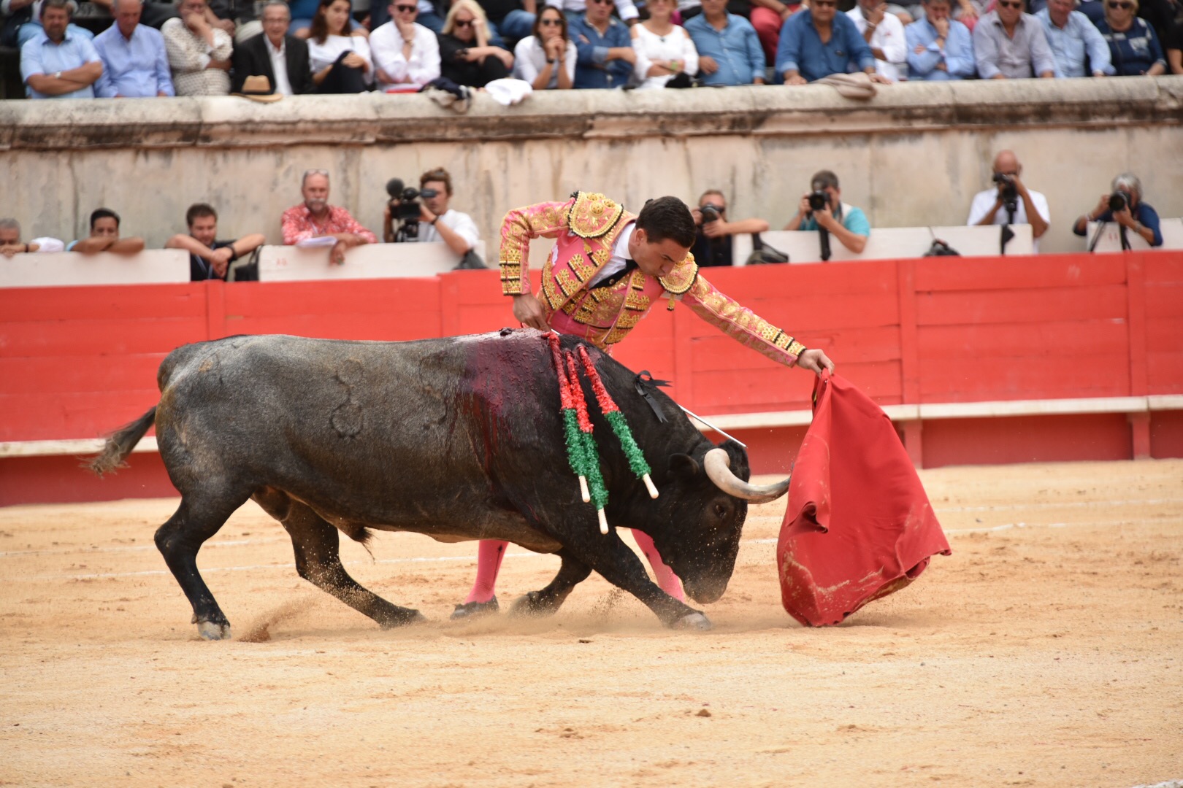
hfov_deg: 9.8
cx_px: 592
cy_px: 394
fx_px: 6900
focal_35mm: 210
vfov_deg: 6.5
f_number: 5.6
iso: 1100
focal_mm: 210
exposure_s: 1/640
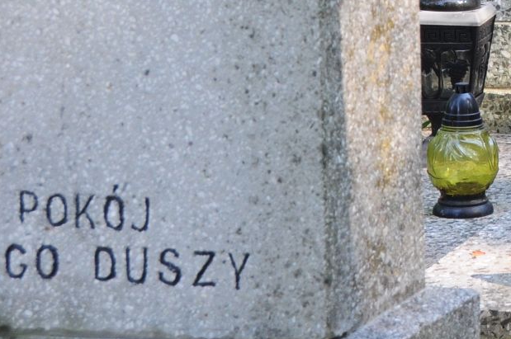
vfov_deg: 8.9
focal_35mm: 151
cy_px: -153
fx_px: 2137
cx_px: 816
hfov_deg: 12.8
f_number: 7.1
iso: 400
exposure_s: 1/100
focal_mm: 29
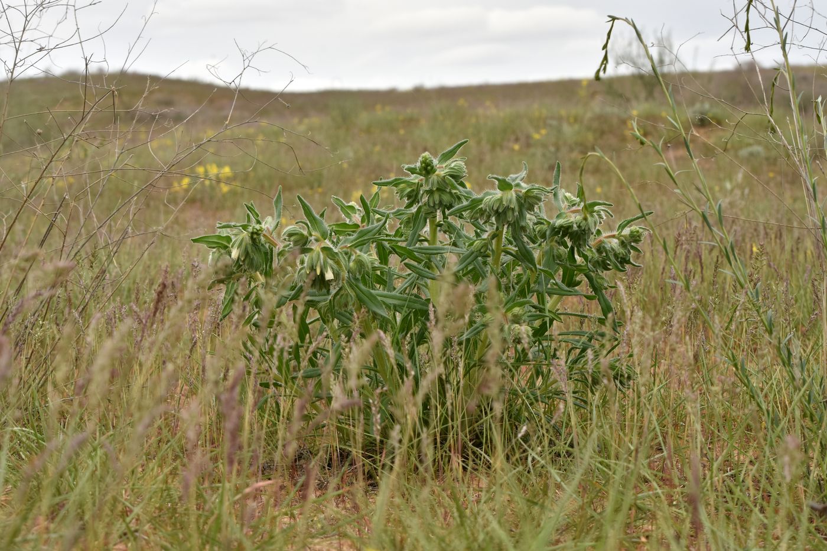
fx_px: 1895
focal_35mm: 82
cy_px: 276
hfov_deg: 24.6
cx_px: 414
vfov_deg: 16.5
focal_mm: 55
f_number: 10
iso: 250
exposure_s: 1/400
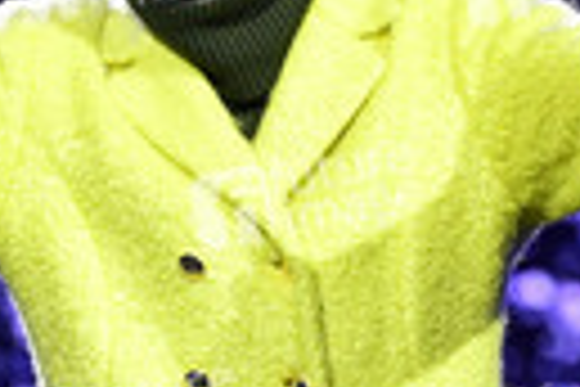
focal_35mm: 648
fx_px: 10439
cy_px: 86
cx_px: 187
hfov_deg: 3.2
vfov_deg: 2.1
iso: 6400
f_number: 5.6
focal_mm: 185
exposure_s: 1/320
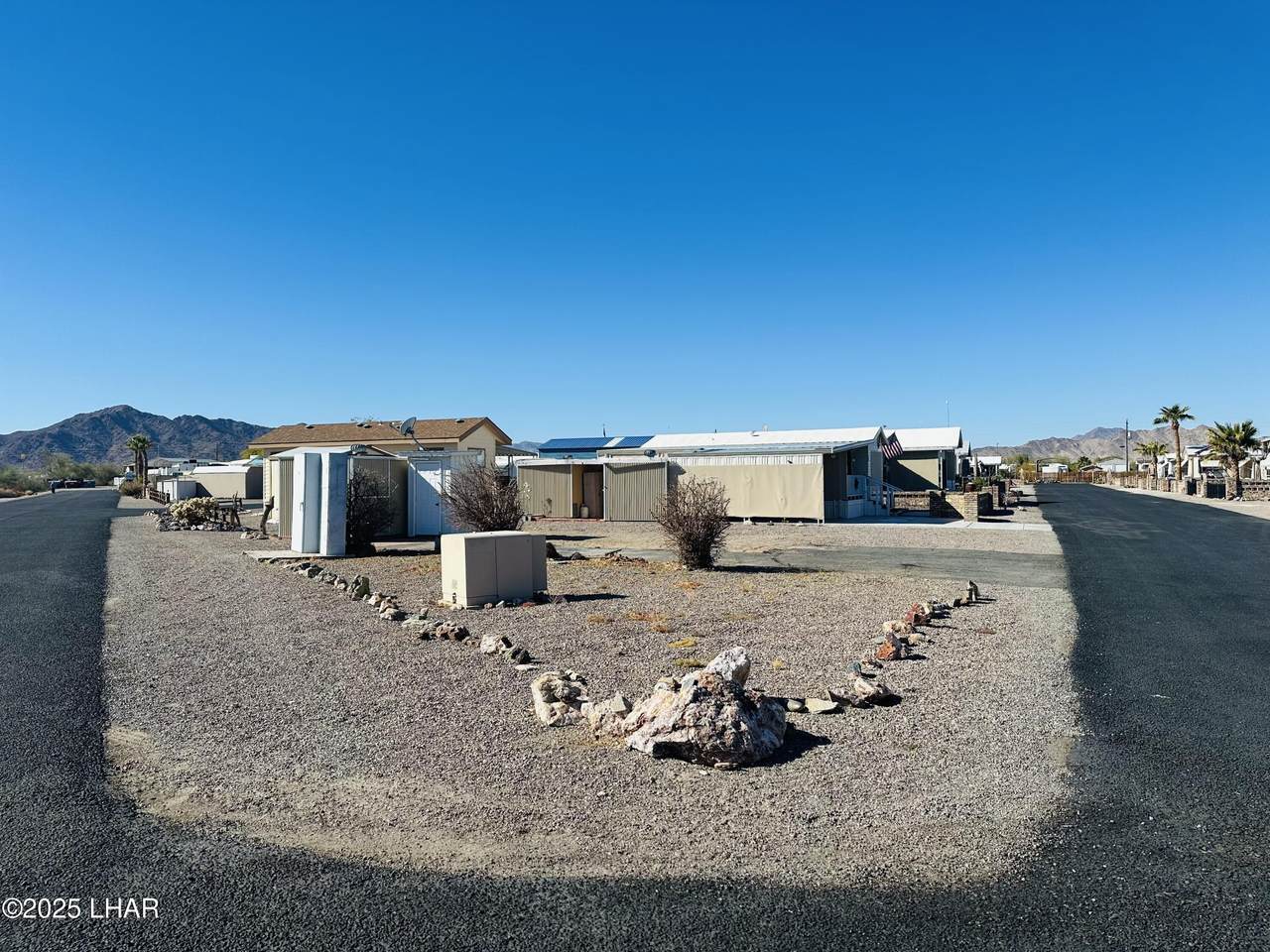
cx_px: 635
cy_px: 476
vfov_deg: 56.8
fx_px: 881
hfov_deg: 71.6
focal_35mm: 24
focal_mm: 6.86
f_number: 1.78
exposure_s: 1/6211
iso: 80
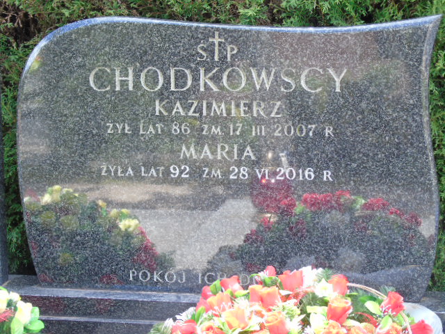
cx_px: 222
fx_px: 1208
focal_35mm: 94
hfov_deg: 20.9
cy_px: 167
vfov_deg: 15.7
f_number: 4.3
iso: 80
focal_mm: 17
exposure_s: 1/40
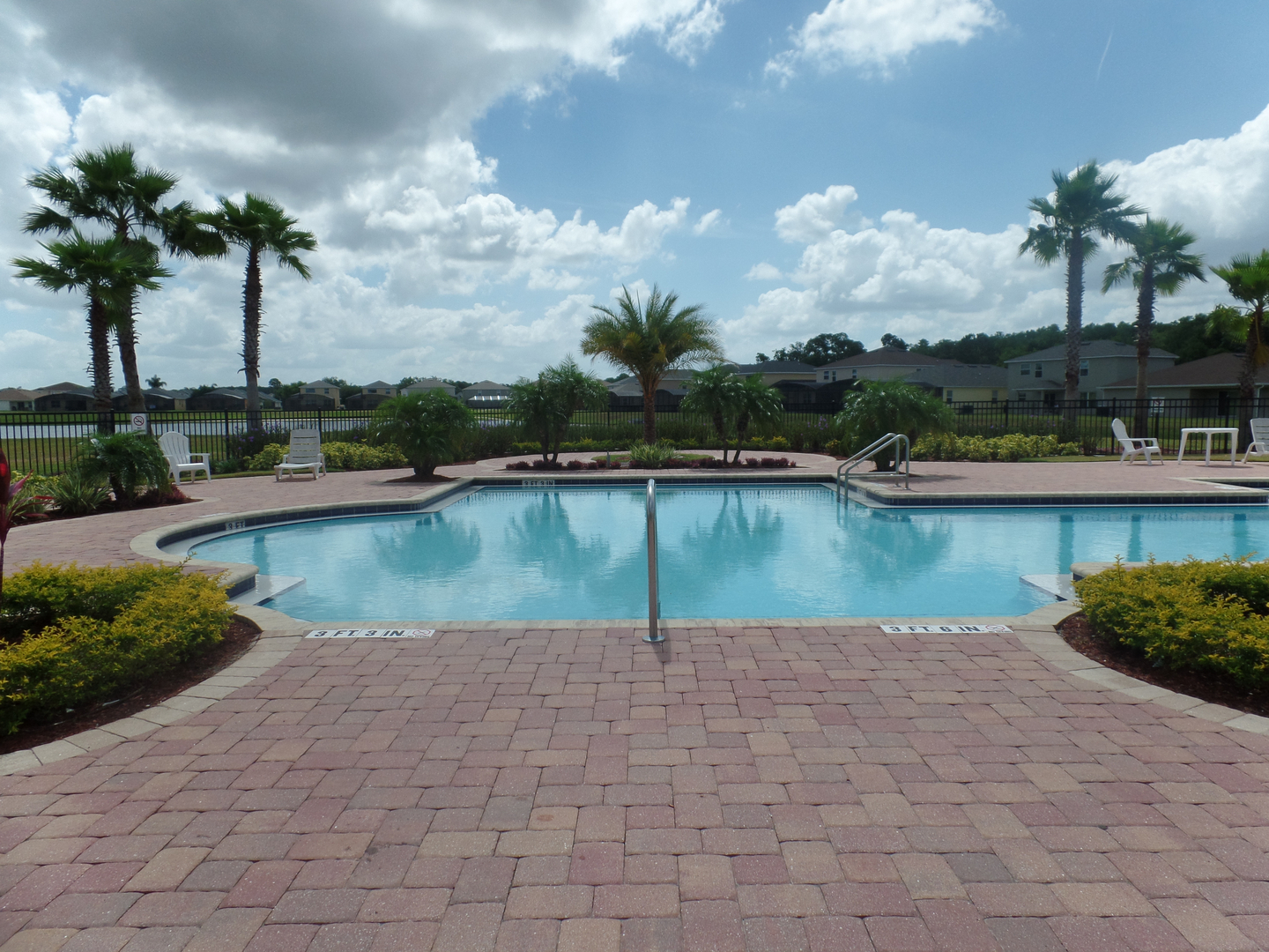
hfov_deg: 73.9
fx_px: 843
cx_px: 634
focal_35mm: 23
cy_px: 476
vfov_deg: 58.9
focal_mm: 4.1
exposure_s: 1/1500
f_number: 3.5
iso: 80
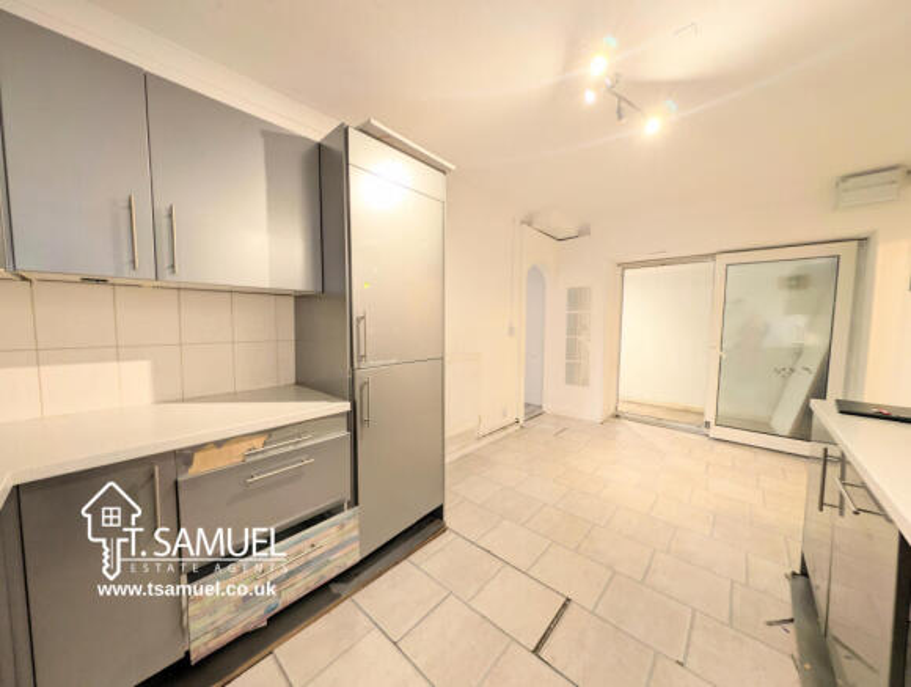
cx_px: 456
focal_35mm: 12
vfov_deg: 94.7
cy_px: 344
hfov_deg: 110.4
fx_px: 316
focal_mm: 2.23
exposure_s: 1/16.4
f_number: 1.95
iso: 39
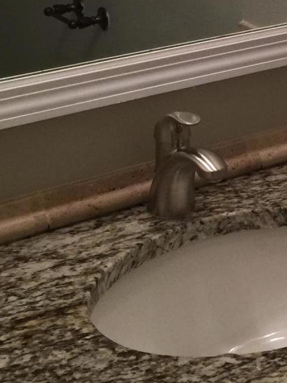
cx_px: 438
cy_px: 32
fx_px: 1105
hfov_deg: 13.8
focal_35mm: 100
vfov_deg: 19.3
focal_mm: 4.15
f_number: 2.2
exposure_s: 1/30
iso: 50
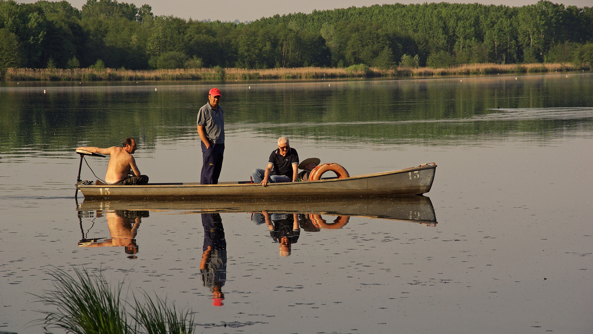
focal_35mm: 155
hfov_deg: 13.9
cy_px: 187
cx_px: 298
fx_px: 2437
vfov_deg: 7.8
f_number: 8
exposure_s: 1/200
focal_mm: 98
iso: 100
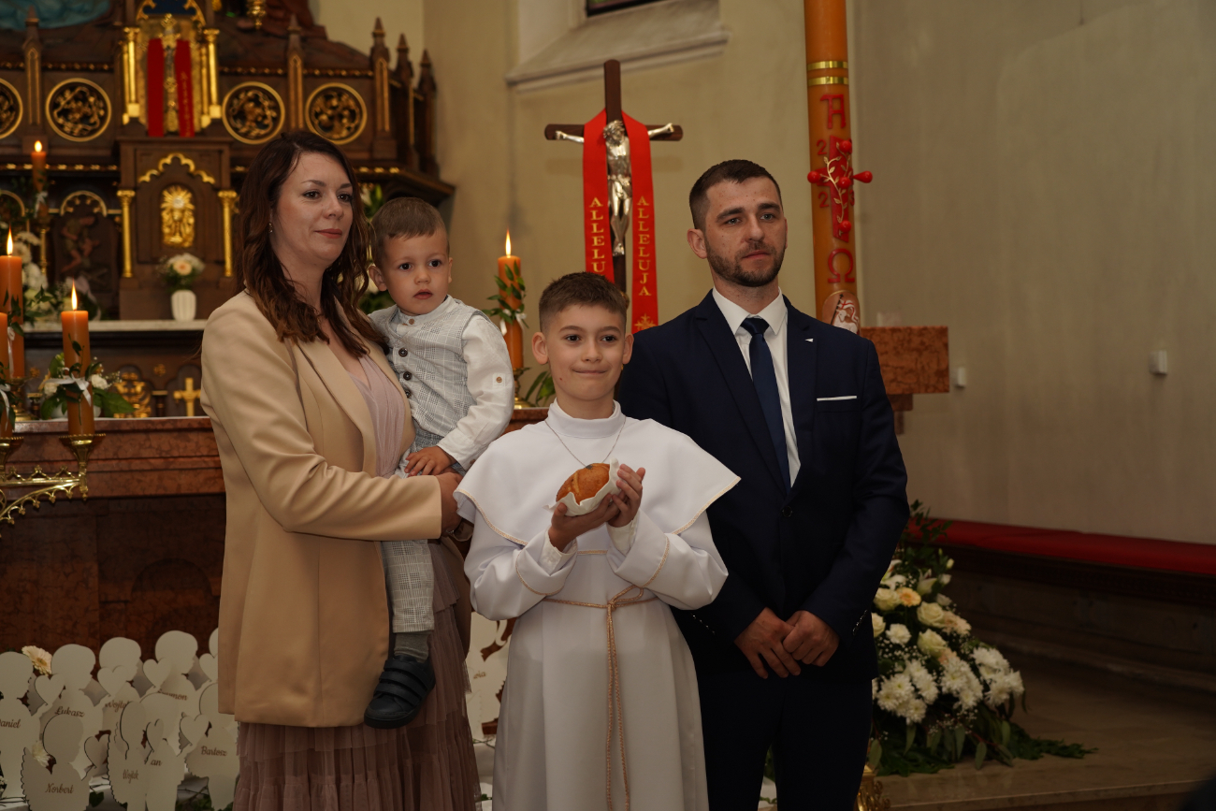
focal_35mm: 55
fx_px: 1858
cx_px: 608
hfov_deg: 36.2
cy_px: 406
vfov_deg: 24.6
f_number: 4
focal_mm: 55
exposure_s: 1/100
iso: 400
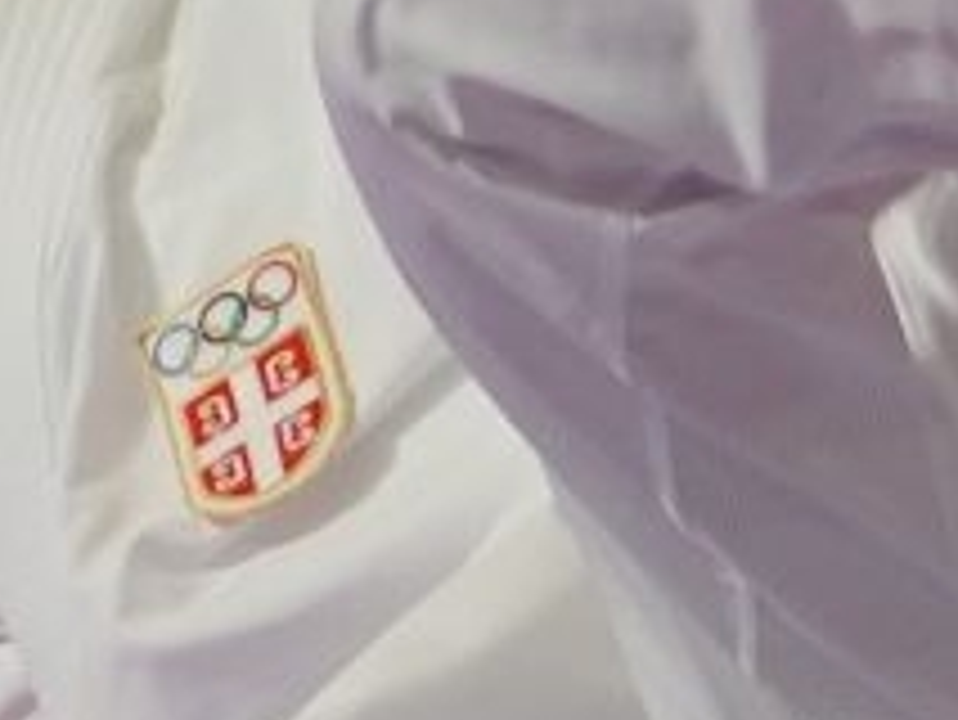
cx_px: 85
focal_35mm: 2077
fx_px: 57514
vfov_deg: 0.7
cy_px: 279
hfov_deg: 1.0
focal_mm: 171
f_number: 2.8
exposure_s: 1/1000
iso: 640
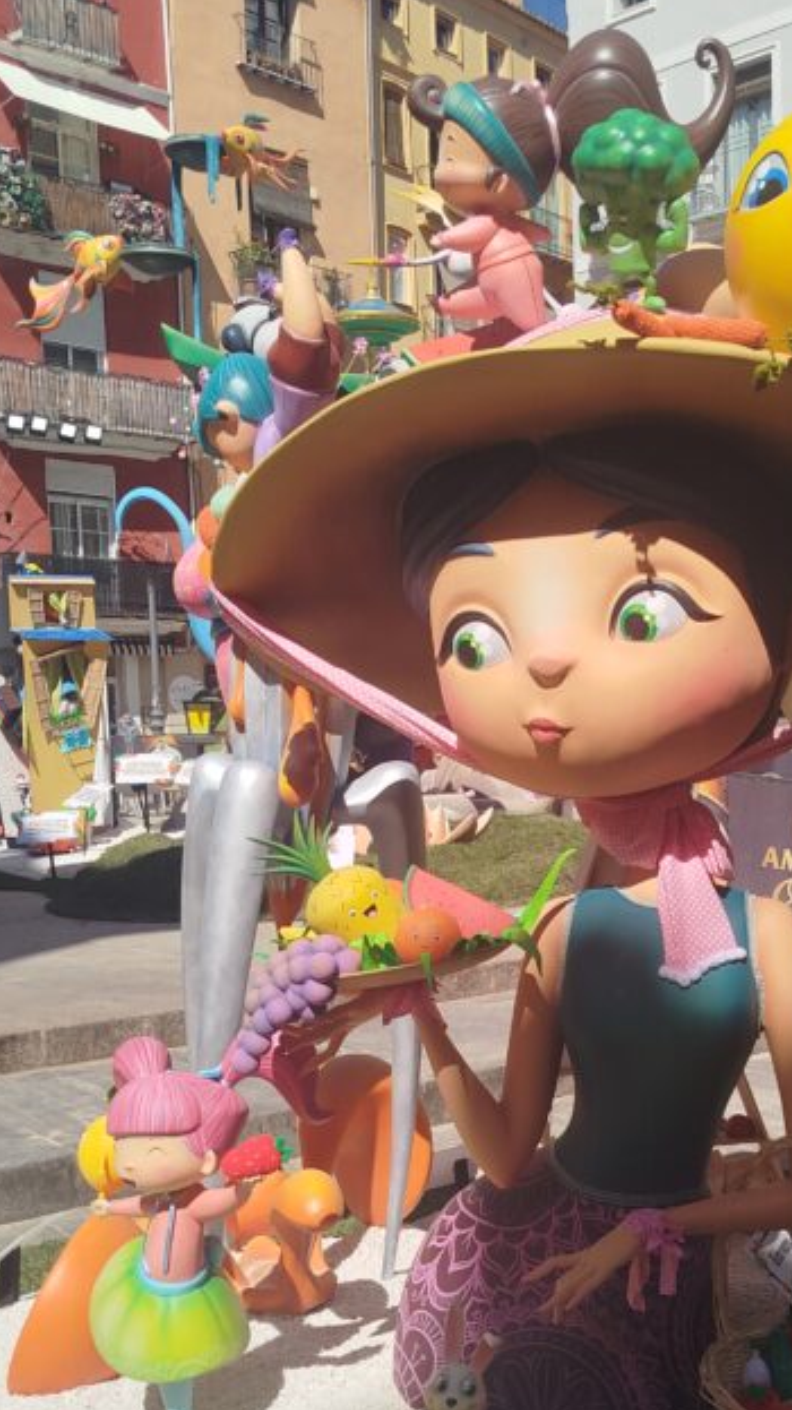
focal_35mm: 43
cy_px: 880
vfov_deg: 47.0
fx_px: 1607
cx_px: 602
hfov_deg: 27.3
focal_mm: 5.31
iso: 50
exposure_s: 1/1632
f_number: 1.7
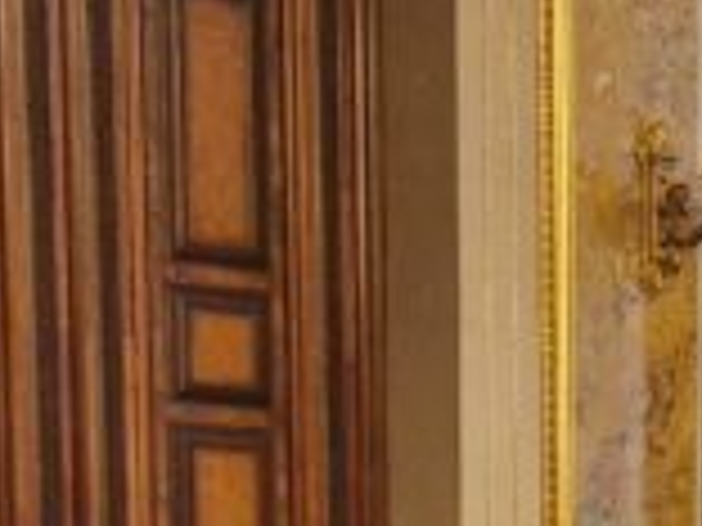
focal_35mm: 151
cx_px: 1238
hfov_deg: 12.1
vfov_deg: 9.1
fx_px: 3062
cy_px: 1146
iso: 400
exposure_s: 1/120
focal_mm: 5.4
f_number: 1.8
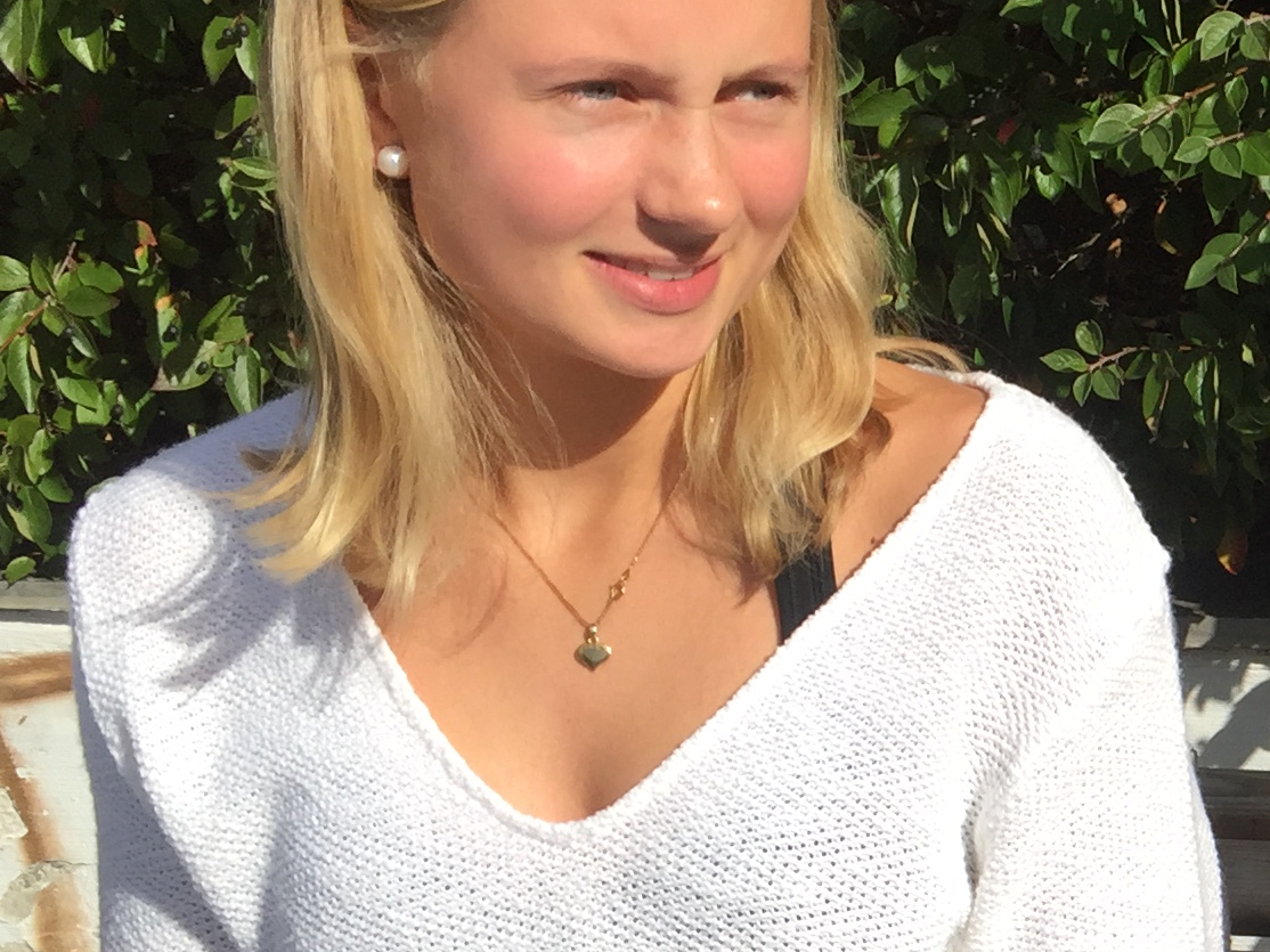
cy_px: 776
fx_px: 3118
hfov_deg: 20.8
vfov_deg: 17.2
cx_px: 1695
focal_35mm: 85
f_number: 2.2
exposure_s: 1/2198
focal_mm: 4.15
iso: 32
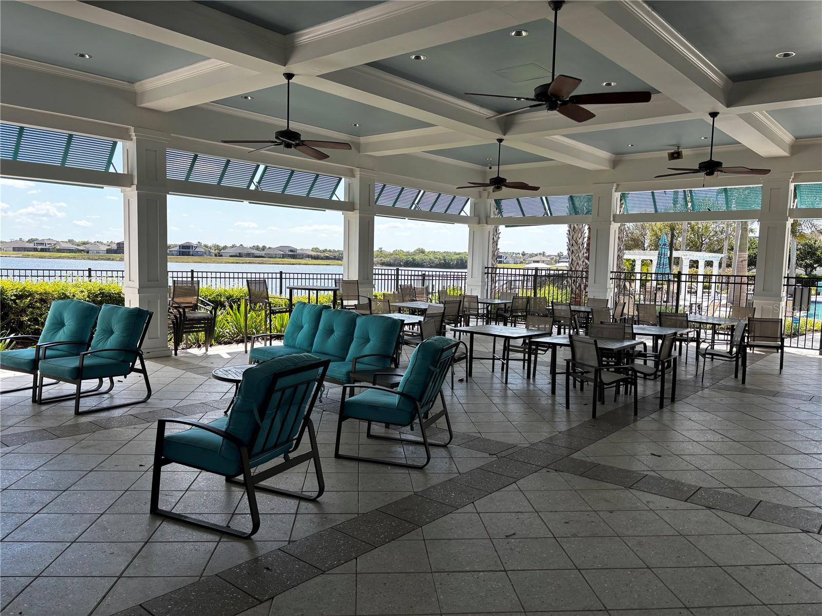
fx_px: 617
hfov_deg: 67.3
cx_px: 411
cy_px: 308
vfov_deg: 53.1
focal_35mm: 26
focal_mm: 5.96
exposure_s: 1/910
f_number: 1.6
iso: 50
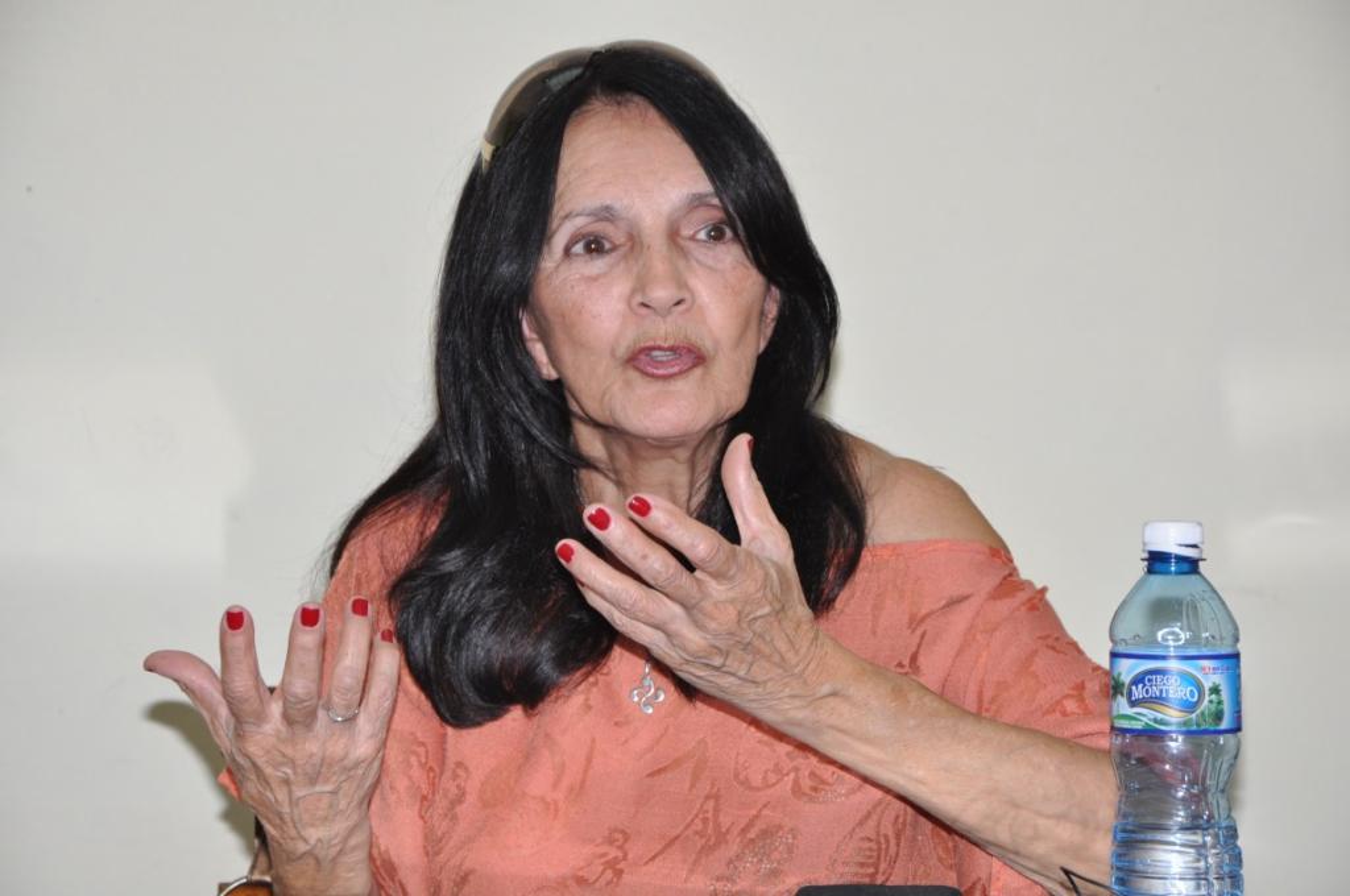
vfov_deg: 10.7
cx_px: 675
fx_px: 4775
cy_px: 448
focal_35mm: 128
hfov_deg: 16.1
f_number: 9
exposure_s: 1/200
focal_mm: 85
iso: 400
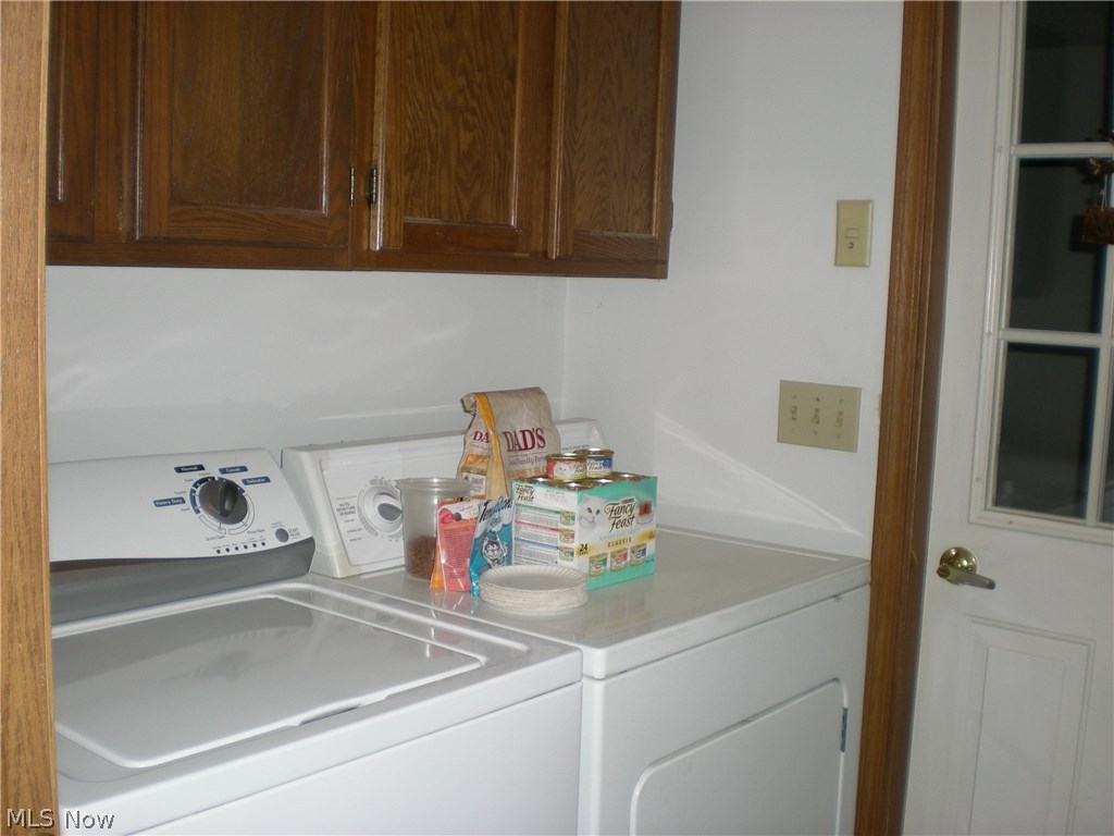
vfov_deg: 37.7
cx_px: 557
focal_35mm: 38
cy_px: 418
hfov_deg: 49.0
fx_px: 1223
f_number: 3.1
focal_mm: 6.3
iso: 61
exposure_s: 1/60
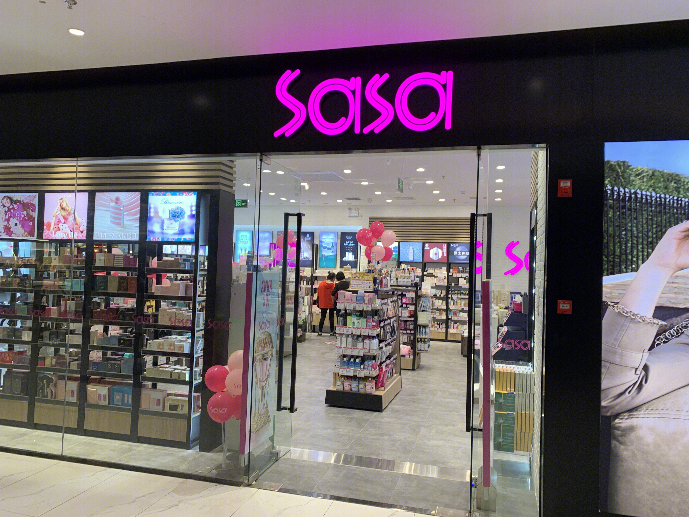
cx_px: 344
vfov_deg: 53.1
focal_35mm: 26
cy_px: 258
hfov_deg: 67.3
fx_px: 518
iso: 64
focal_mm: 4.25
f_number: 1.8
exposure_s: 1/100
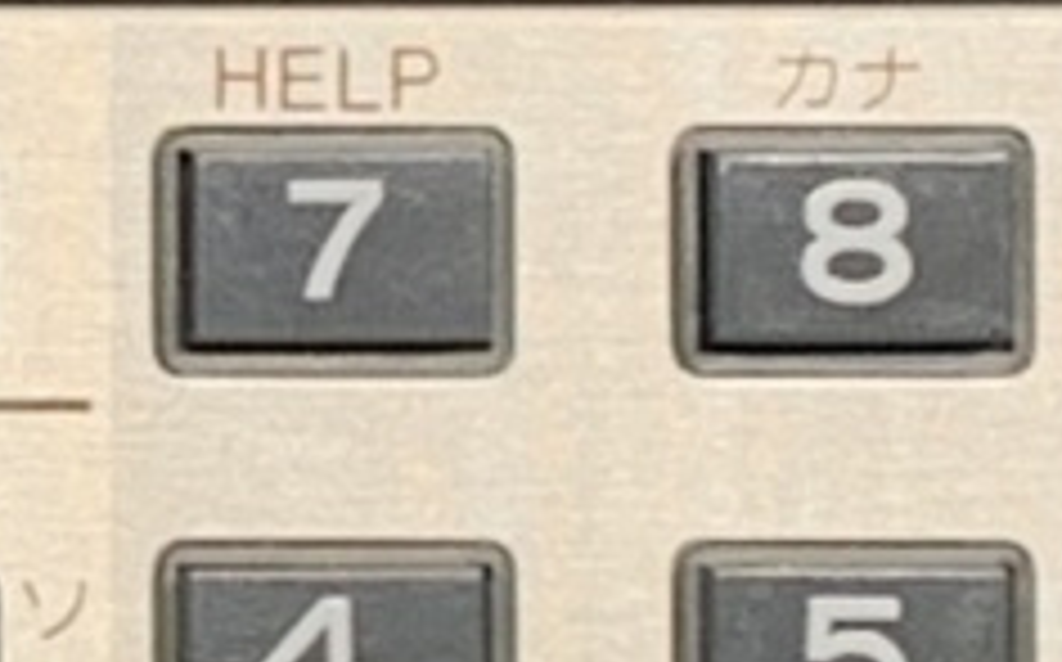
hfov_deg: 10.7
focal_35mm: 187
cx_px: -662
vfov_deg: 7.0
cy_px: 315
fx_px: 5407
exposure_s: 1/92
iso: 32
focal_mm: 4.25
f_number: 1.8
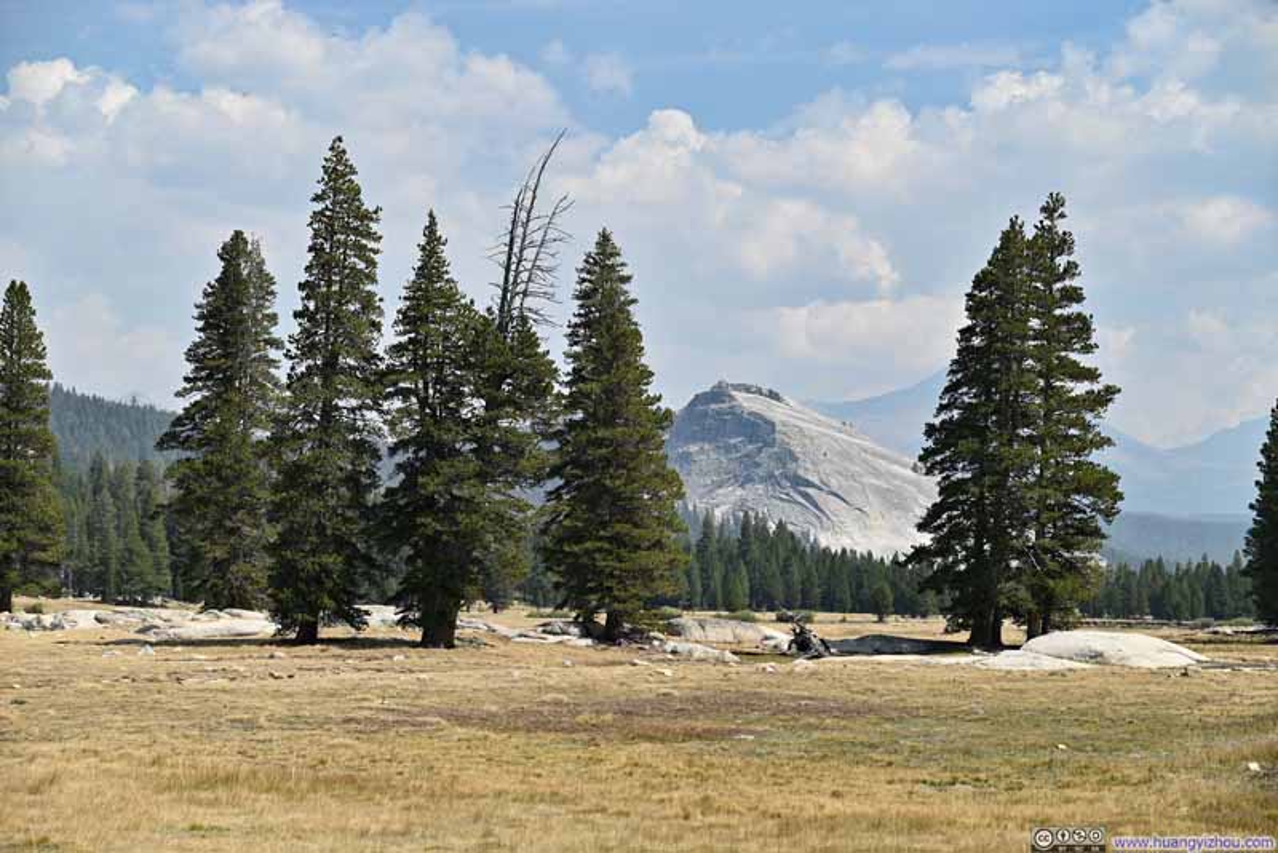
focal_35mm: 75
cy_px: 426
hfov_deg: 27.0
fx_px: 2663
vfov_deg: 18.2
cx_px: 639
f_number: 4.5
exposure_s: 1/2000
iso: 100
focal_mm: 75
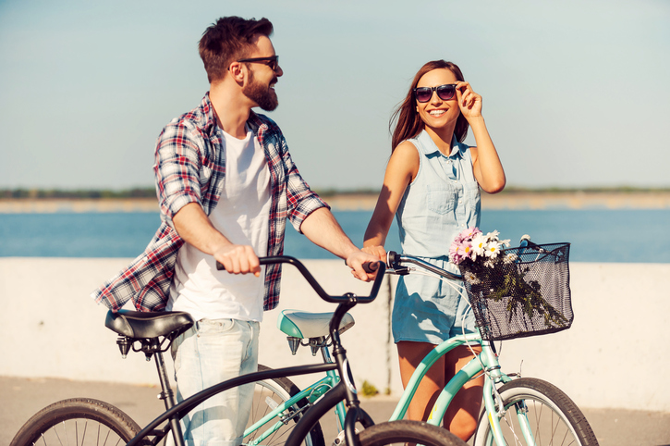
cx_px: 335
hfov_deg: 19.5
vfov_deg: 13.0
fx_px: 1952
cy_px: 223
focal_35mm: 105
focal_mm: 105
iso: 200
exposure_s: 1/5000
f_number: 4
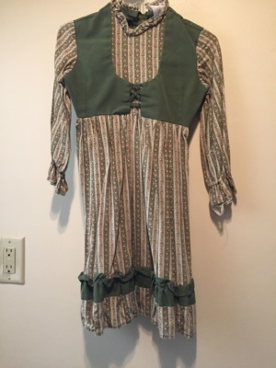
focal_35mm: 29
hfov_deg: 48.2
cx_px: 138
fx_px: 308
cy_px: 184
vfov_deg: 61.7
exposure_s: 1/30
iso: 200
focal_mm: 4.15
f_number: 2.2
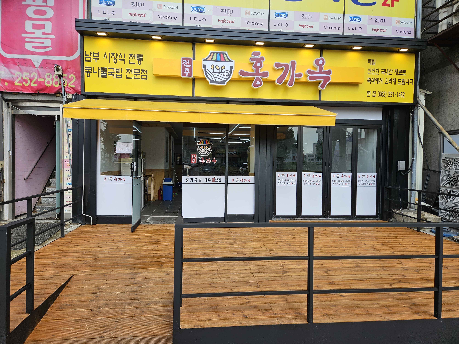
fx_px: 305
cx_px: 230
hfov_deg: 73.9
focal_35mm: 23
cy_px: 172
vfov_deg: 58.9
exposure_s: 1/989
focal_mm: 5.4
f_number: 1.8
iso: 25
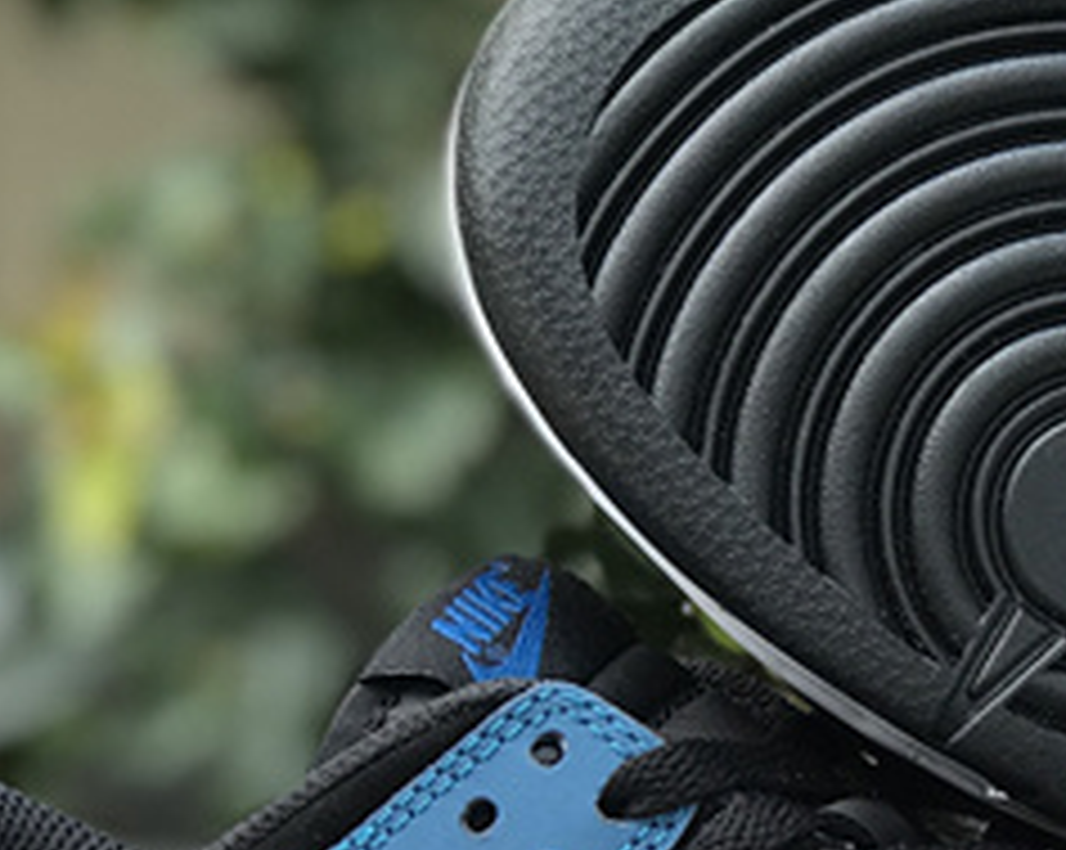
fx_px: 5483
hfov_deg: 11.0
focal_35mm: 174
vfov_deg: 8.8
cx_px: 1106
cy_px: 866
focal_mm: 6.6
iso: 32
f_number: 2.8
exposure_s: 1/100
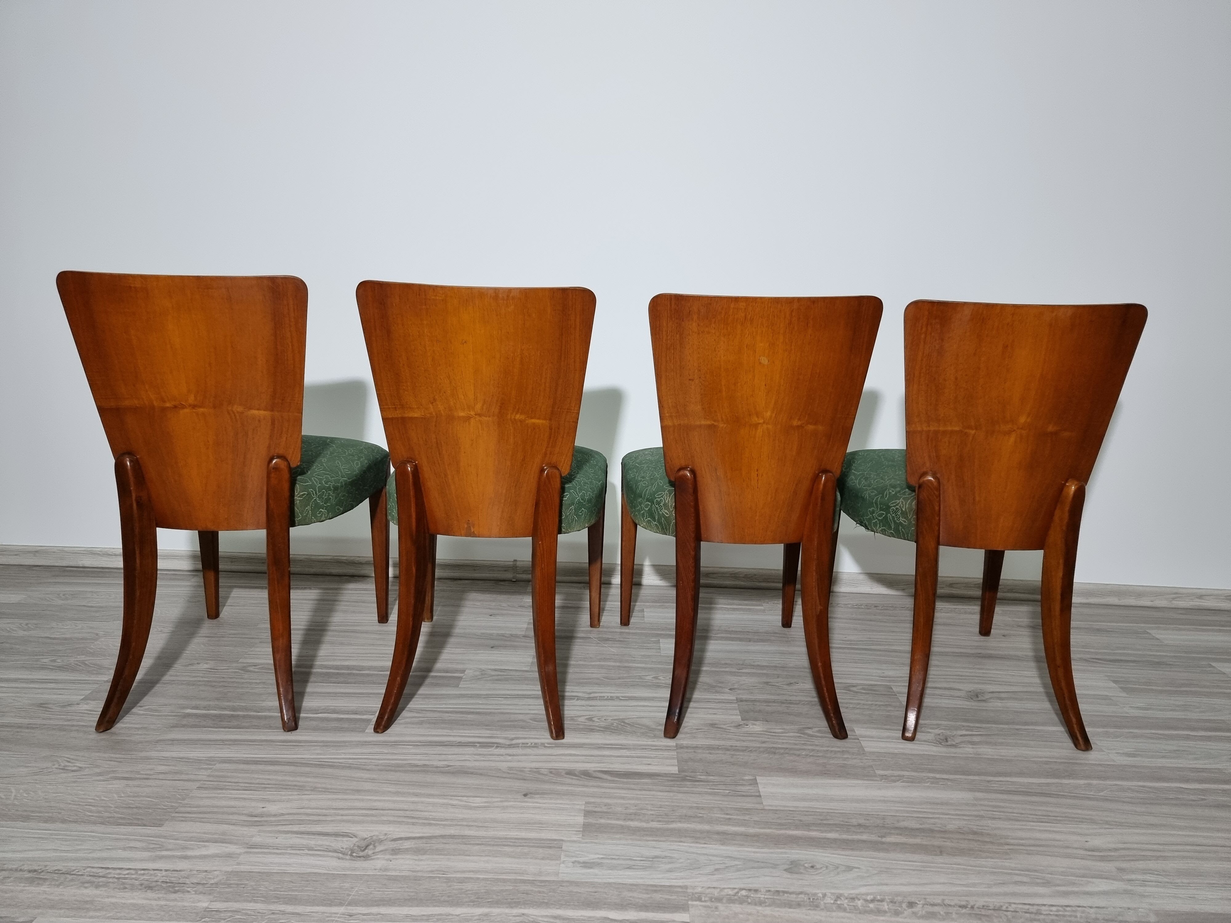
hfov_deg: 71.6
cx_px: 616
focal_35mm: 24
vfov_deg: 56.8
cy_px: 462
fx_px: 853
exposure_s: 1/100
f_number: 1.8
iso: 250
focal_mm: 6.7
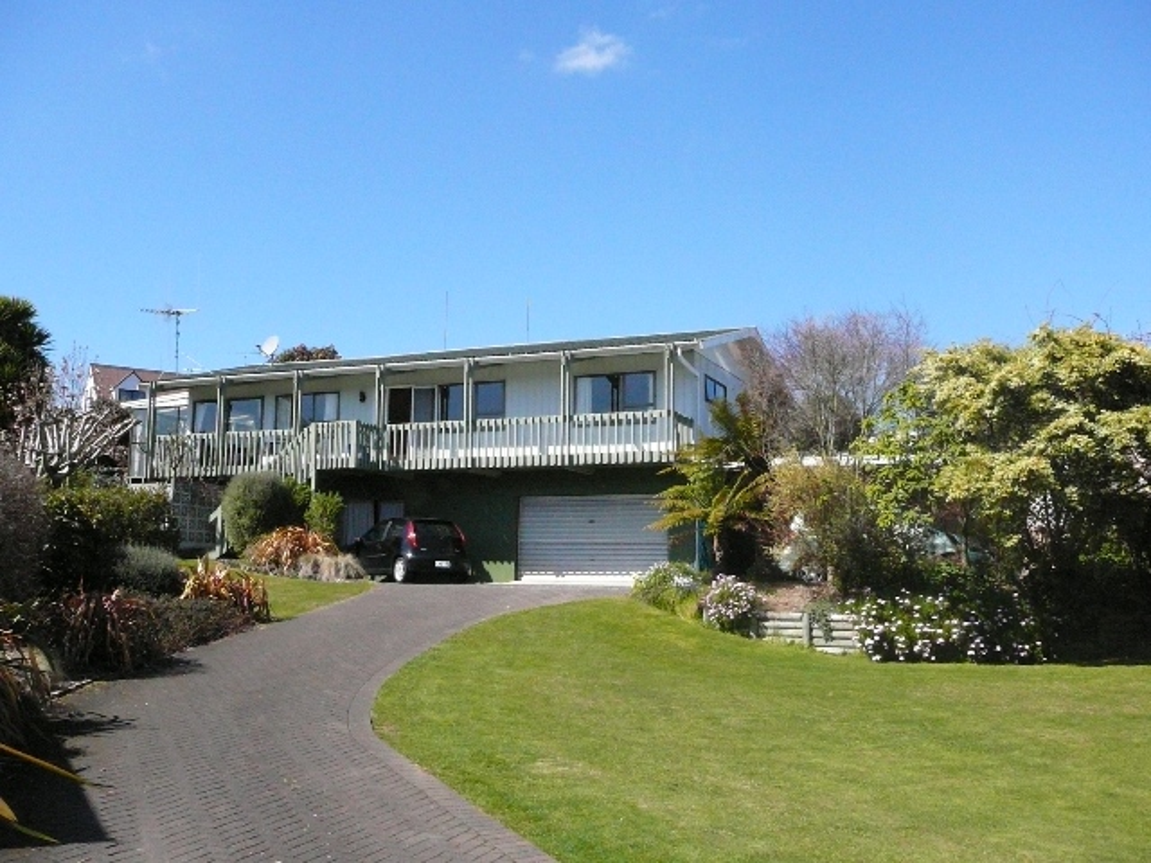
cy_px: 432
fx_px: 1164
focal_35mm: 35
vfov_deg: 40.7
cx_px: 576
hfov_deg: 52.6
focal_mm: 5.2
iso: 400
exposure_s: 1/2000
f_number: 5
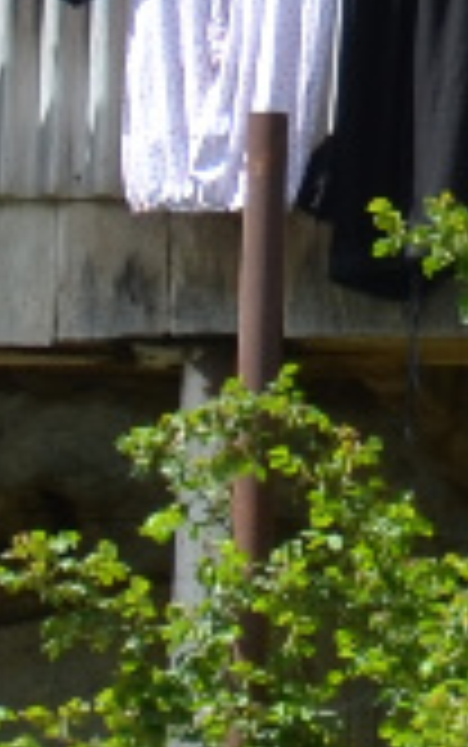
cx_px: 1872
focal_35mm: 1545
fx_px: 31473
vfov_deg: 1.4
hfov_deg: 0.8
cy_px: -736
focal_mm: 105
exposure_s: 1/640
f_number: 6.3
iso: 200
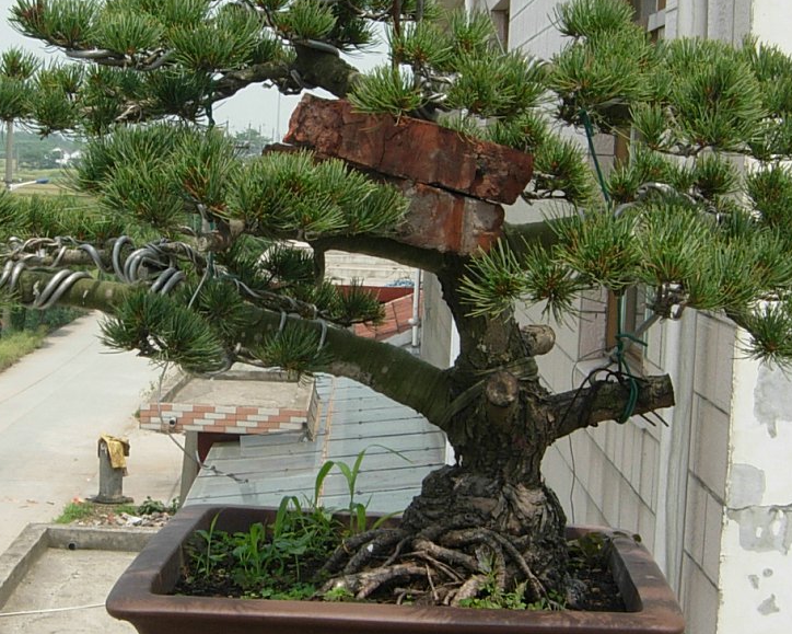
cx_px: 313
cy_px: 305
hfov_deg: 24.1
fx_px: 1852
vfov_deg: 19.4
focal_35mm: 79
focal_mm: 7.5
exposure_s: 1/279
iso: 50
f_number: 6.1
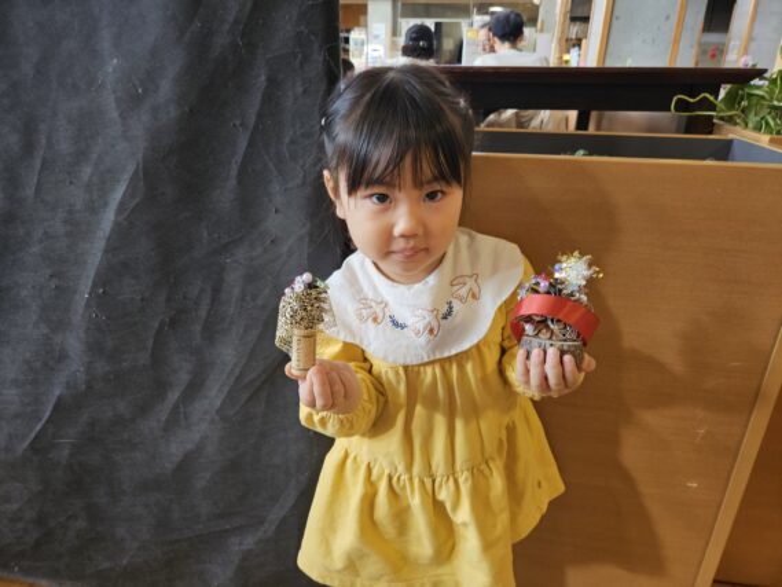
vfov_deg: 58.9
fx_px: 520
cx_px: 391
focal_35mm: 23
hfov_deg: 73.9
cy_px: 294
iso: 100
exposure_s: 1/100
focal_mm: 5.4
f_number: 1.8
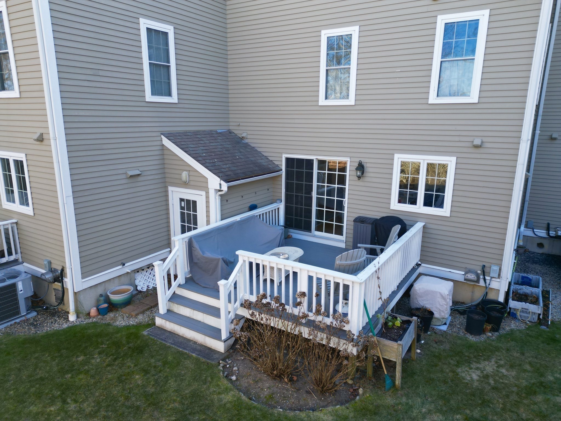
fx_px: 389
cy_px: 210
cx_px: 280
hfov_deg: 71.6
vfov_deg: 56.8
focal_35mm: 24
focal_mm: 6.72
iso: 140
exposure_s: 1/320
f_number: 1.7
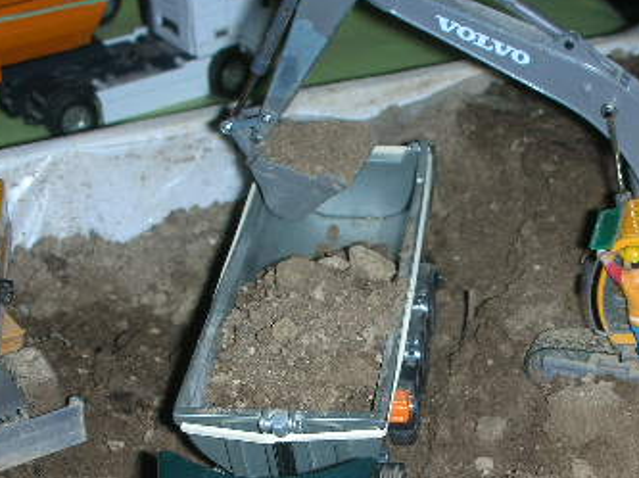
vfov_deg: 14.4
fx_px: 1881
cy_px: 401
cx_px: 462
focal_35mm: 102
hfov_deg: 19.2
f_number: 3.7
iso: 50
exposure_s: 1/60.1
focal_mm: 8.8
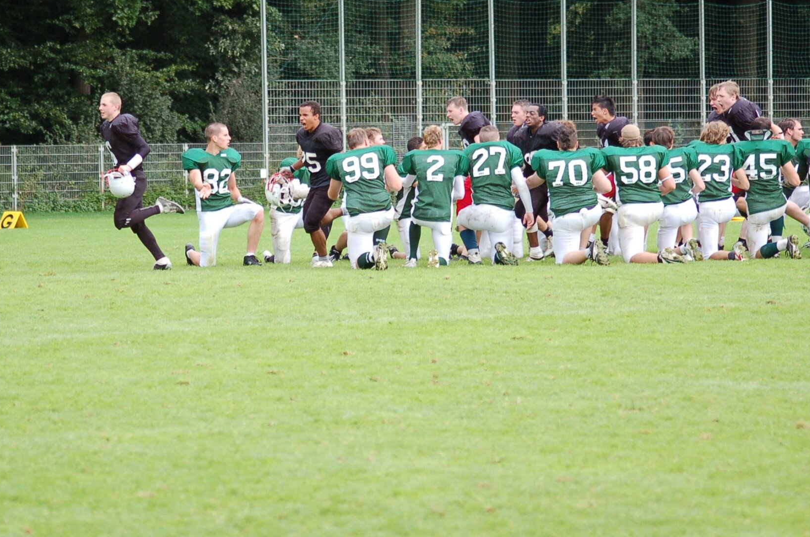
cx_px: 370
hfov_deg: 9.3
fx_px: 4963
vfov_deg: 6.2
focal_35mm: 221
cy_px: 179
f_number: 4.2
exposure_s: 1/800
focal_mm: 110
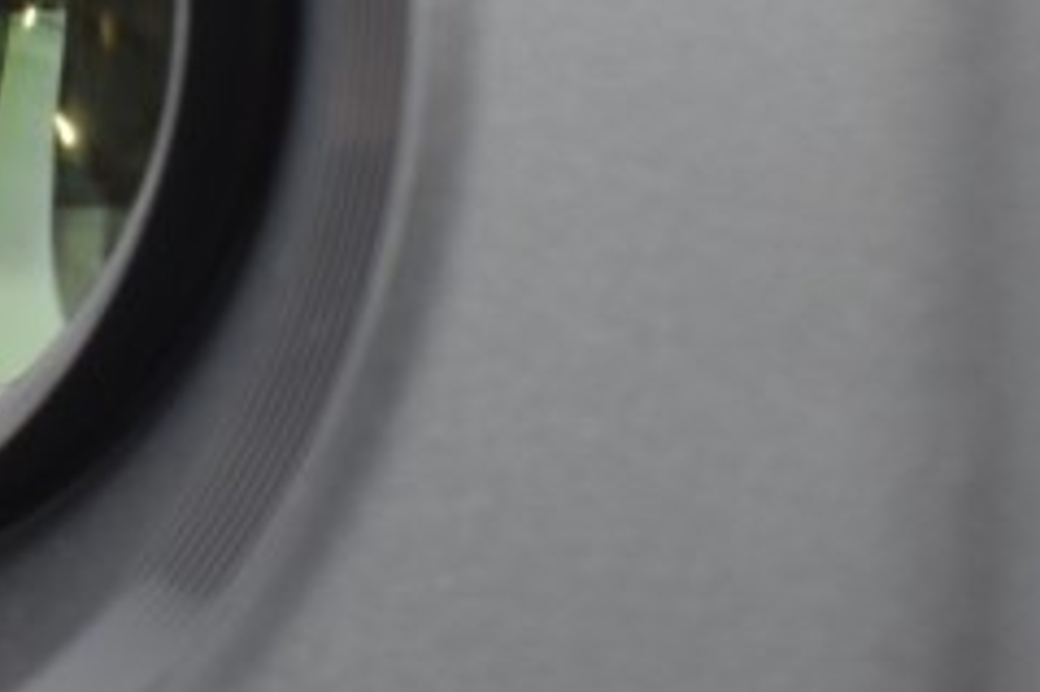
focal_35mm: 171
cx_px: -174
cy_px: -24
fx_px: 4936
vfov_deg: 8.0
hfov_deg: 11.8
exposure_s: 1/40
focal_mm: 34
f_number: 10
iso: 640
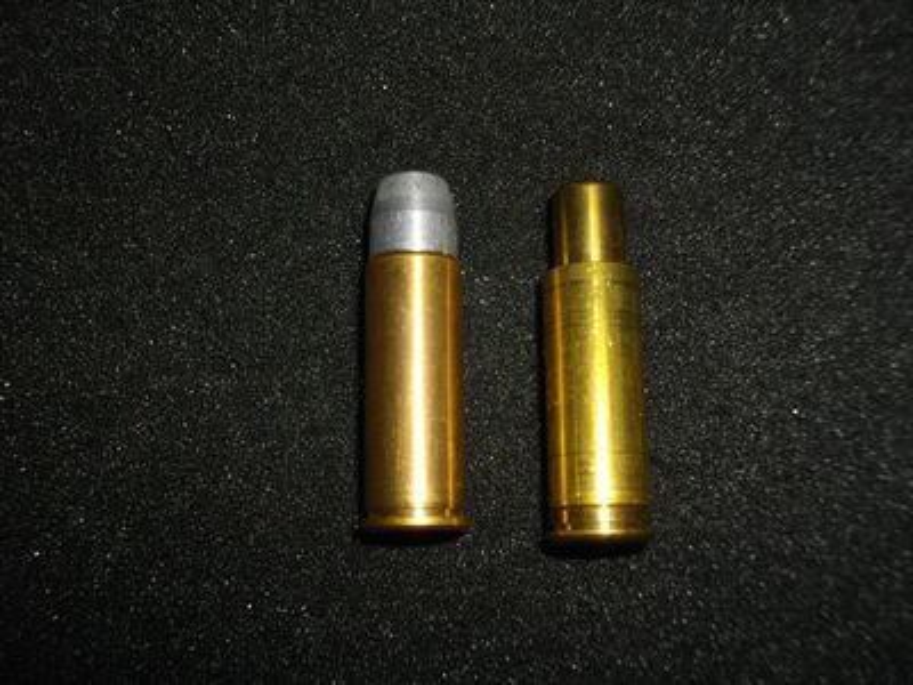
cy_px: 342
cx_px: 456
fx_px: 1055
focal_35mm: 40
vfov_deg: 36.0
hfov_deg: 46.8
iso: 200
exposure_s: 1/50
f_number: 3.2
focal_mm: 7.1
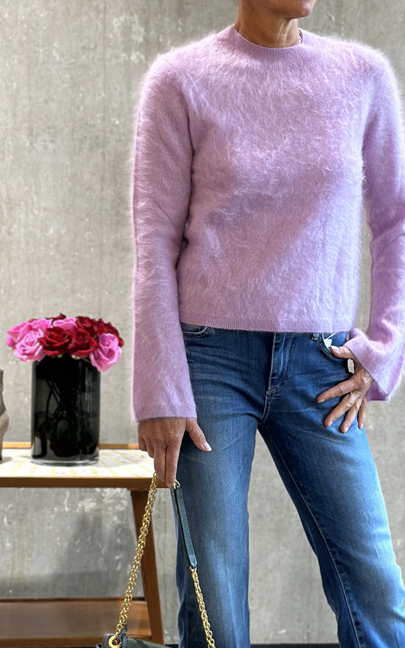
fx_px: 1713
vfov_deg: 21.4
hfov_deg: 13.4
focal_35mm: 97
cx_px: 315
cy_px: 349
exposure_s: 1/100
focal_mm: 6.86
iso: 160
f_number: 1.78
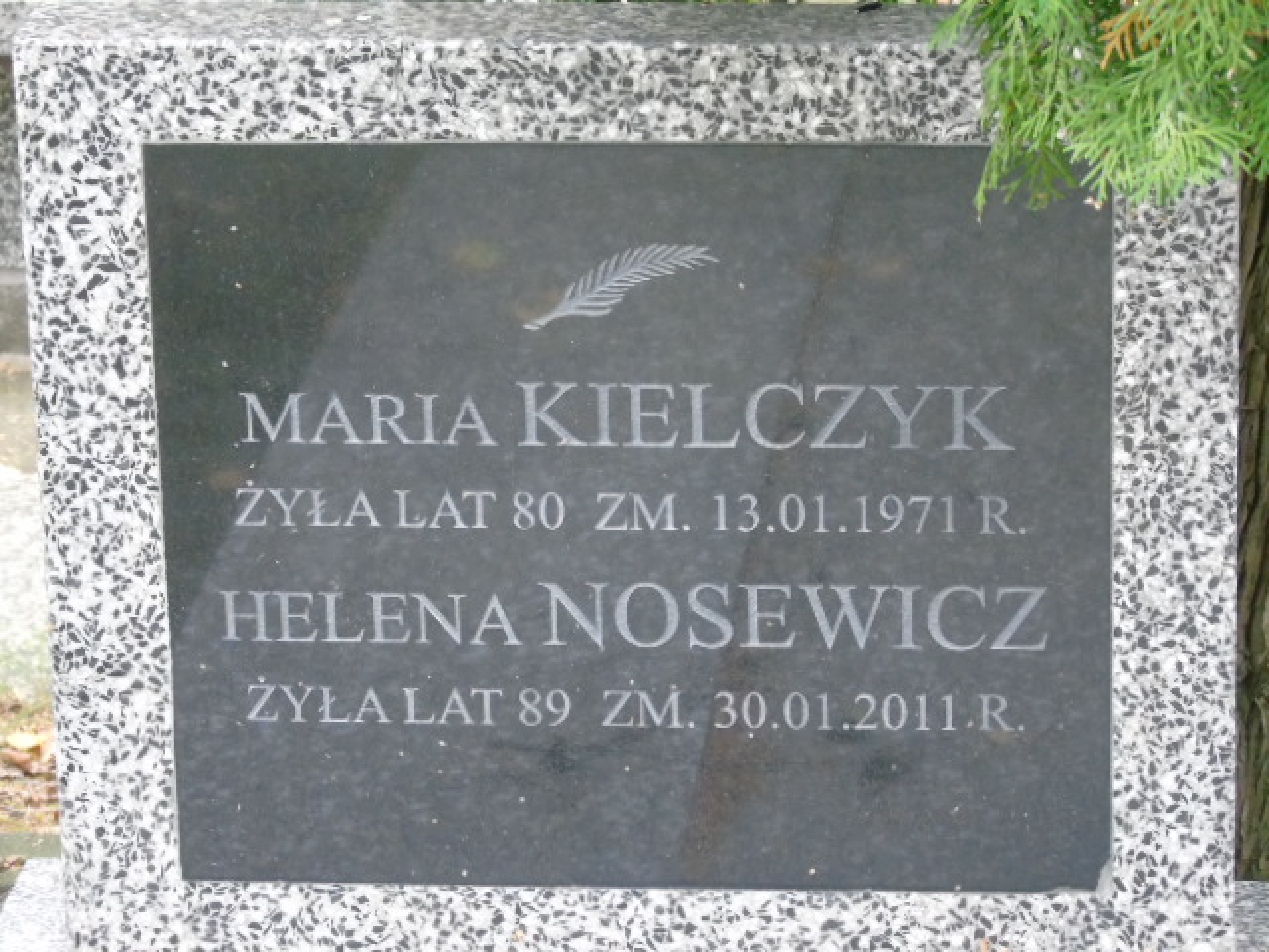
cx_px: 634
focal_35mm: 162
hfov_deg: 12.2
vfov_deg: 9.2
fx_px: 5939
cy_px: 476
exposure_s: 1/60
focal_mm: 29
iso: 800
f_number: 4.9
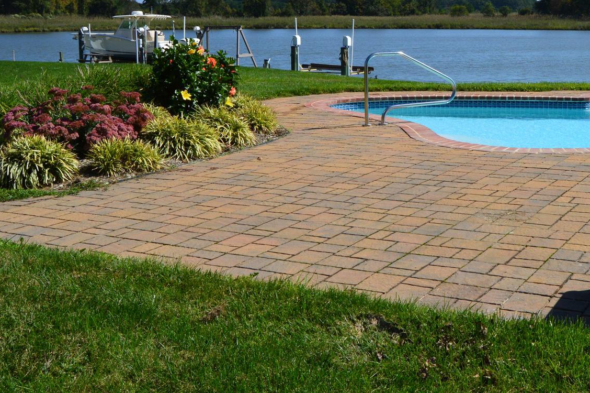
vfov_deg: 27.2
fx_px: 802
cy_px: 113
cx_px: 467
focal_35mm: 49
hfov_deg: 38.9
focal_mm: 18
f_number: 11
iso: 320
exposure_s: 1/500
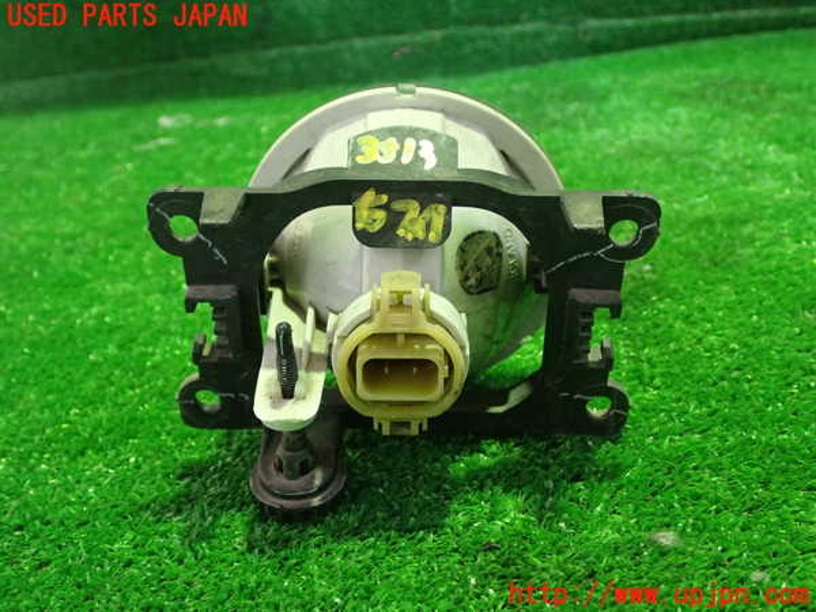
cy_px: 306
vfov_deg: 35.1
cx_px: 408
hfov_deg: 45.8
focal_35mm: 41
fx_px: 966
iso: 800
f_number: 2.8
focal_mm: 7.31
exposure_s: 1/15
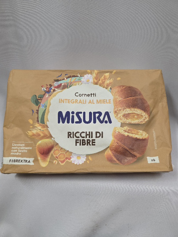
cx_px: 89
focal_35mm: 23
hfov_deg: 58.9
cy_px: 118
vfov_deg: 73.9
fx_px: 158
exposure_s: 1/101
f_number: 1.7
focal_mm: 6.3
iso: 400
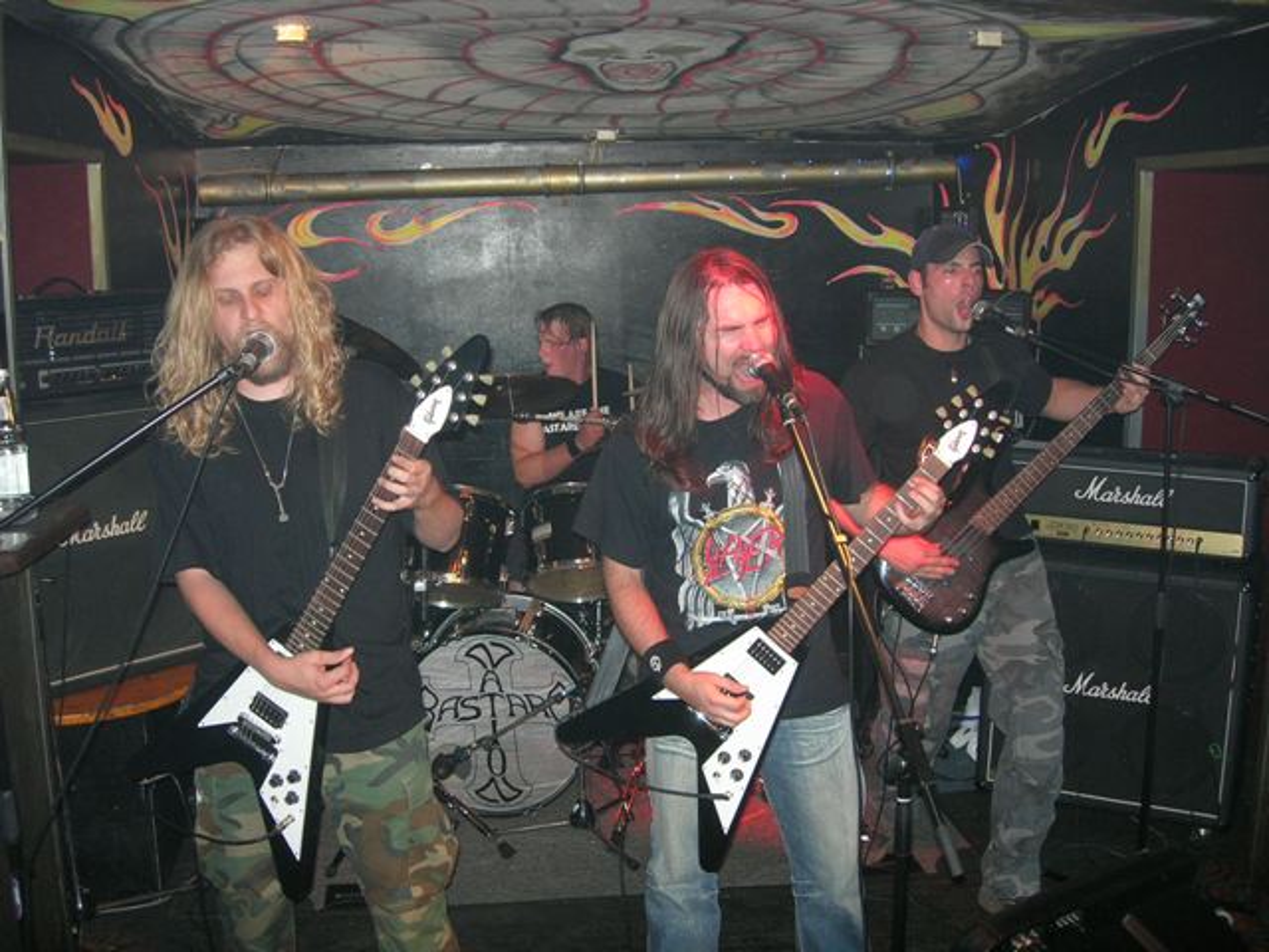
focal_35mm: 38
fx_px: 1393
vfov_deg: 37.7
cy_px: 476
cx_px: 634
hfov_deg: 49.0
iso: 95
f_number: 2.8
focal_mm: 7.8
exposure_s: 1/60.1
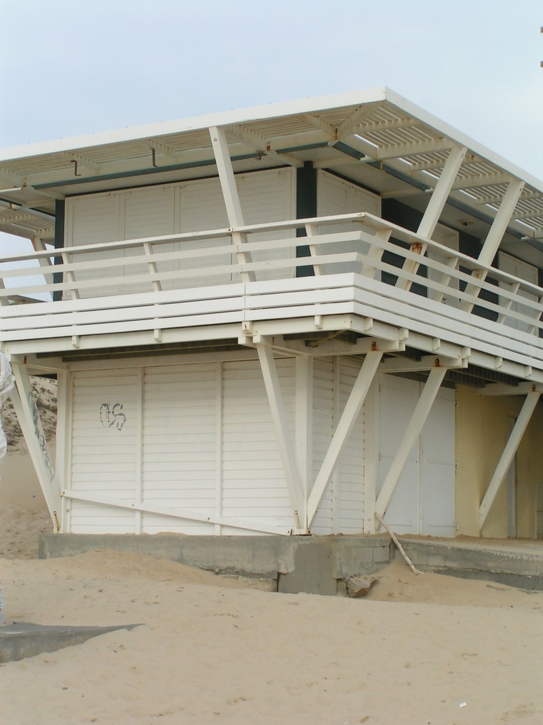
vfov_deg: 28.6
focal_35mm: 68
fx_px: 1423
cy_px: 362
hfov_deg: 21.6
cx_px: 272
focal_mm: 10.5
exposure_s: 1/200
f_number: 5.6
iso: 50
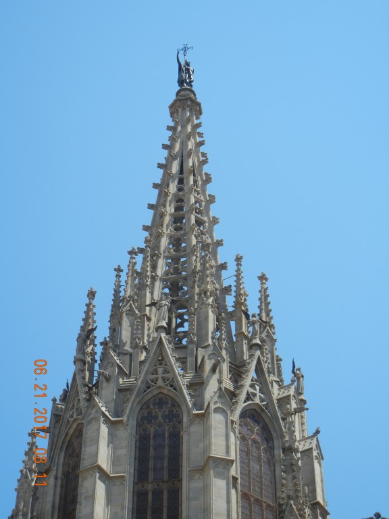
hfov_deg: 16.6
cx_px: 194
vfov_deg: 22.0
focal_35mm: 89
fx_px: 1334
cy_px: 260
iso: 160
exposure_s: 1/907
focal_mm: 16
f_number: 4.4
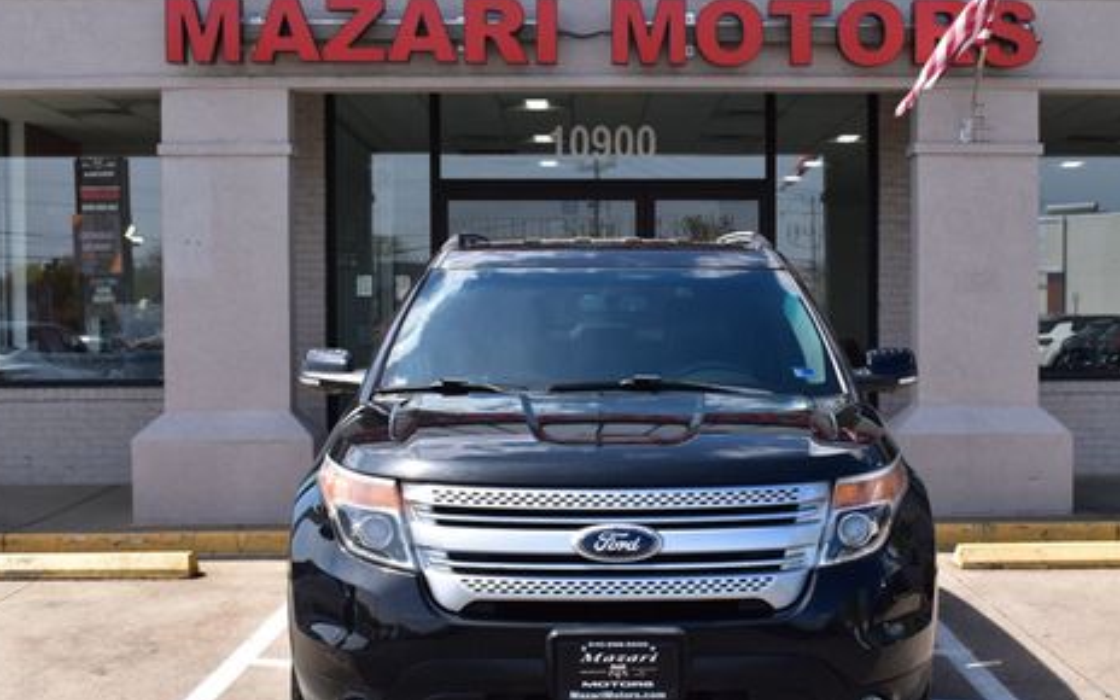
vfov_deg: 24.5
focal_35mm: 53
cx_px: 661
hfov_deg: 38.3
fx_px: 1609
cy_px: 381
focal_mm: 25
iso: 400
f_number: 11
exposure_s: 1/400
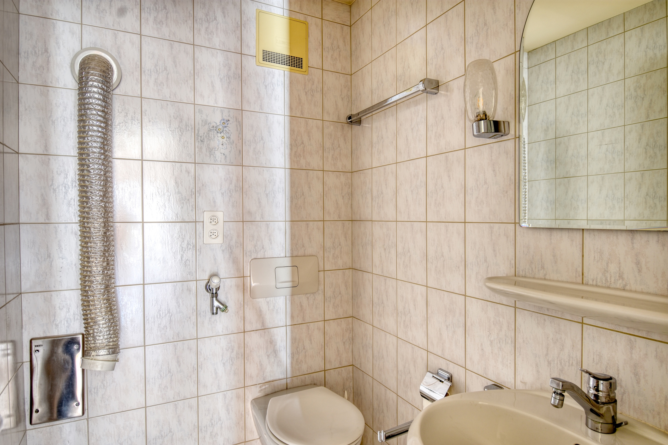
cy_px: 222
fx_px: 390
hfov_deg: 81.2
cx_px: 334
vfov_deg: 59.5
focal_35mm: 21
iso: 100
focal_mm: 14
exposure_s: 1/4
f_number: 5
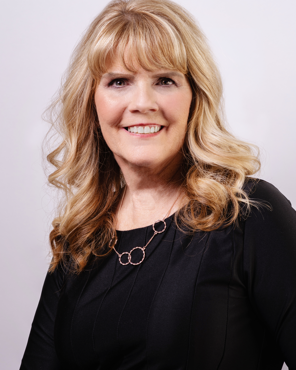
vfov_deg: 13.3
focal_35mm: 145
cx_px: 149
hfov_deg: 10.7
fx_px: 1583
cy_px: 192
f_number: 8
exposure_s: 1/100
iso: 100
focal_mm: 85
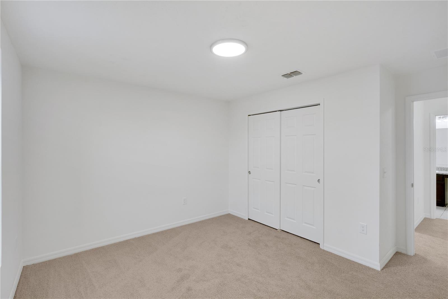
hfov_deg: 96.7
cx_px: 224
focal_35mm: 16
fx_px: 199
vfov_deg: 73.7
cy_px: 150
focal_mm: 16
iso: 320
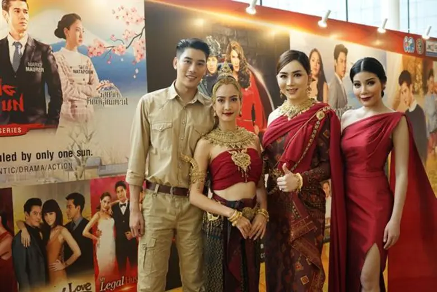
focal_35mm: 45
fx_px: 546
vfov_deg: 29.9
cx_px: 218
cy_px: 146
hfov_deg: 43.6
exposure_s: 1/100
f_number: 4
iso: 800
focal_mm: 45
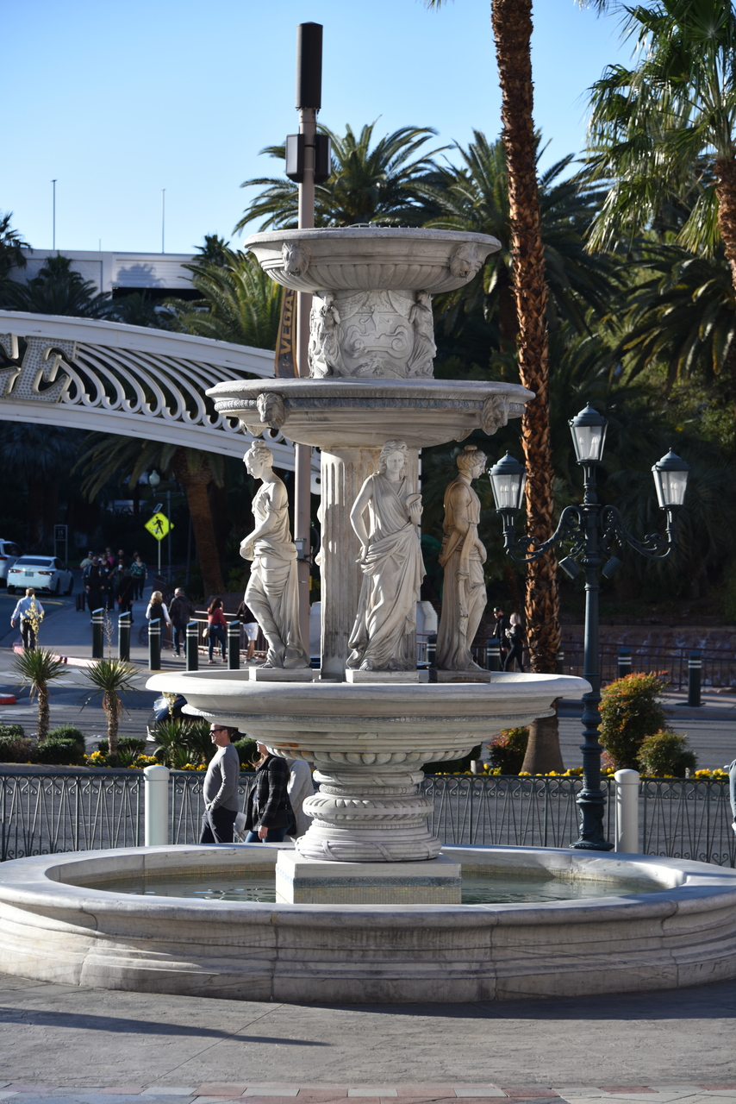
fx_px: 3555
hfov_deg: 11.8
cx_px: 368
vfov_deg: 17.6
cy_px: 552
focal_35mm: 116
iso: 100
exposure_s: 1/250
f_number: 6.3
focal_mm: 116
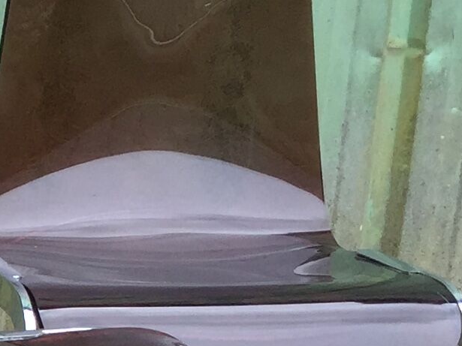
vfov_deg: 9.3
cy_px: 558
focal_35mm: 154
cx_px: -470
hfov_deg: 11.5
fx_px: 2055
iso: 32
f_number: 2.2
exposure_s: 1/488
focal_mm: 4.15
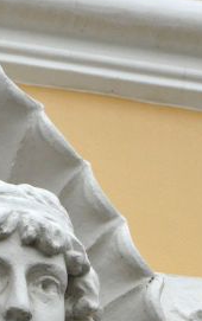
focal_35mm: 980
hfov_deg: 1.3
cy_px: 316
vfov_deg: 2.1
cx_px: 26
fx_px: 8609
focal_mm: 170
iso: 1600
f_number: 9
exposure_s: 1/1250
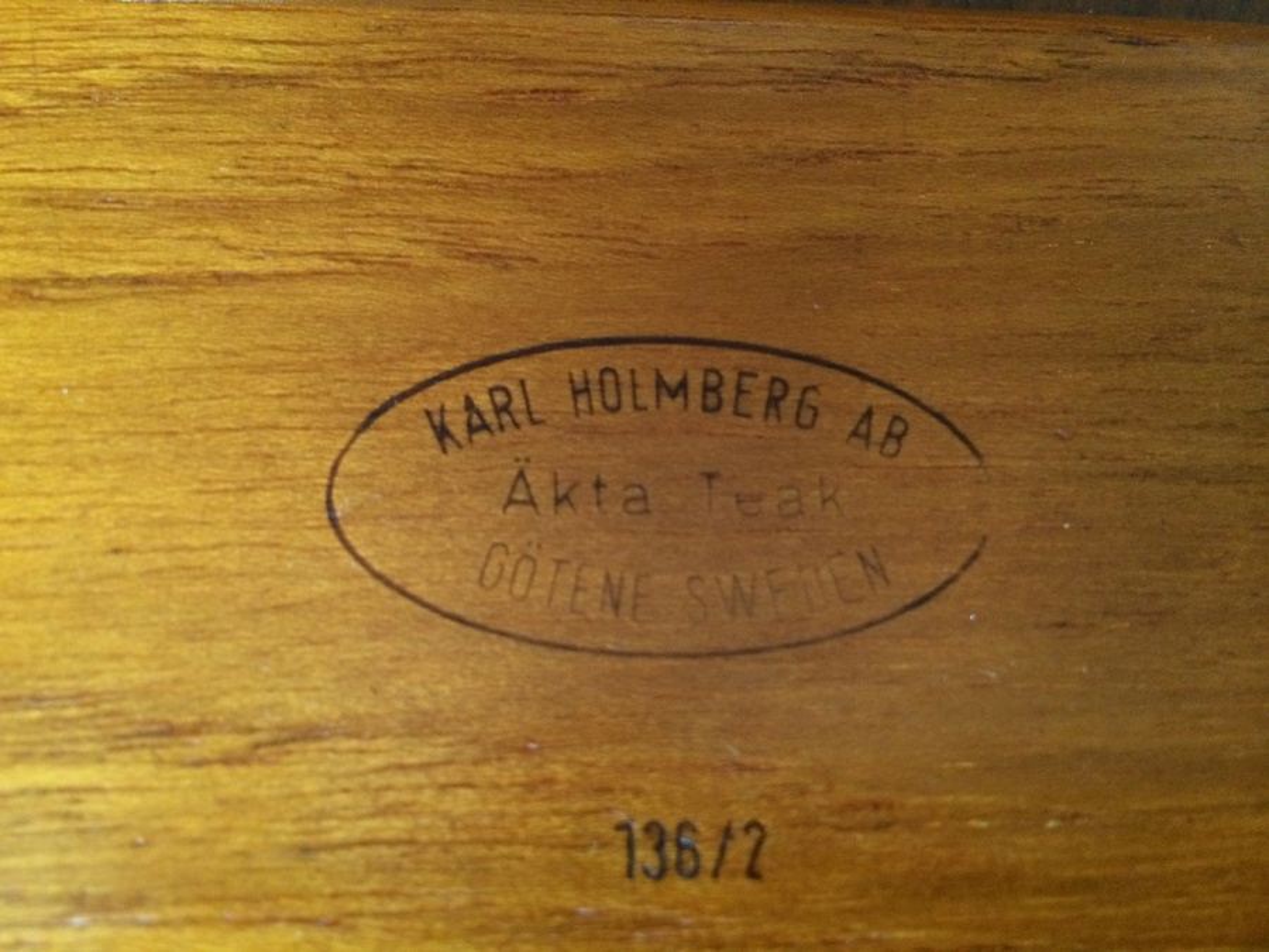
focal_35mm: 30
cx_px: 634
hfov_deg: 60.0
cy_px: 476
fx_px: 1100
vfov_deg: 46.8
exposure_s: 1/30
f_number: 2.2
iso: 320
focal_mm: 4.12
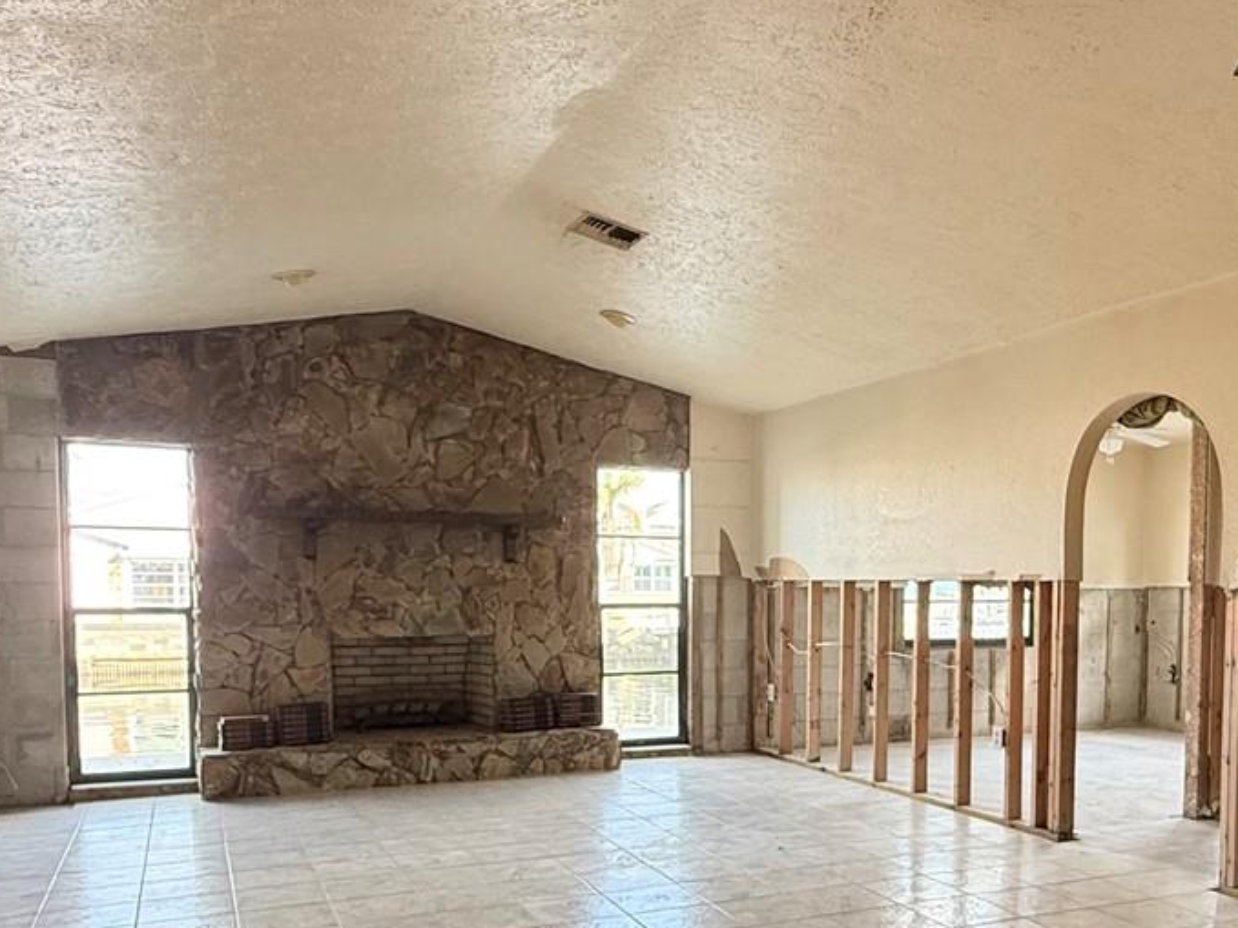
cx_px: 764
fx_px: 1180
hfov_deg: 54.8
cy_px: 649
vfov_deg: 42.1
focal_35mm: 33
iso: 250
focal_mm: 2.22
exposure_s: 1/99
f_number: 2.2
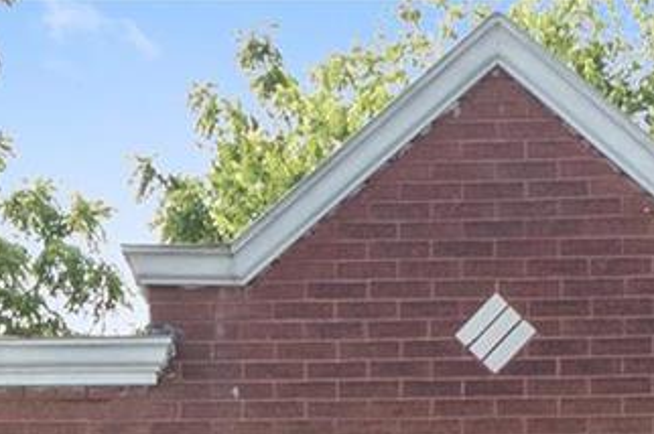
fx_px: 3248
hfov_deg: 11.5
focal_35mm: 179
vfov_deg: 7.2
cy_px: 1077
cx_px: 347
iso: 400
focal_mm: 18
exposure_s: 1/100
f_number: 8
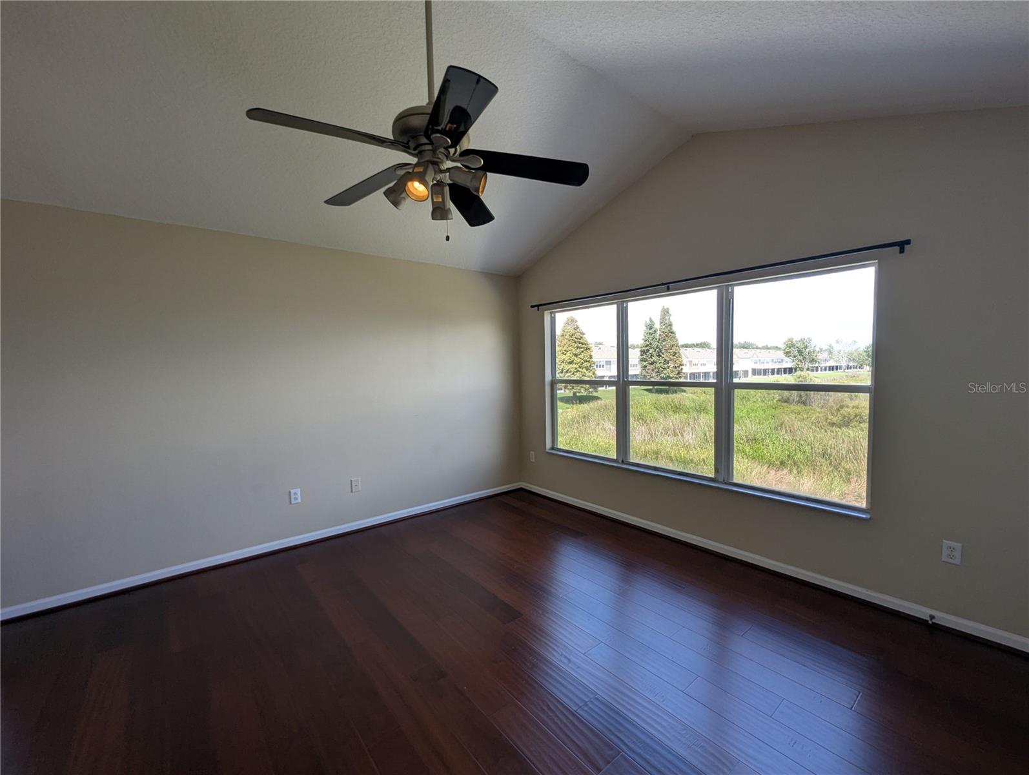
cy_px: 388
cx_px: 514
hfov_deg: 106.1
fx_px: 387
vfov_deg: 90.1
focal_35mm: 13
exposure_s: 1/418
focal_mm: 1.95
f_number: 2.2
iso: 63
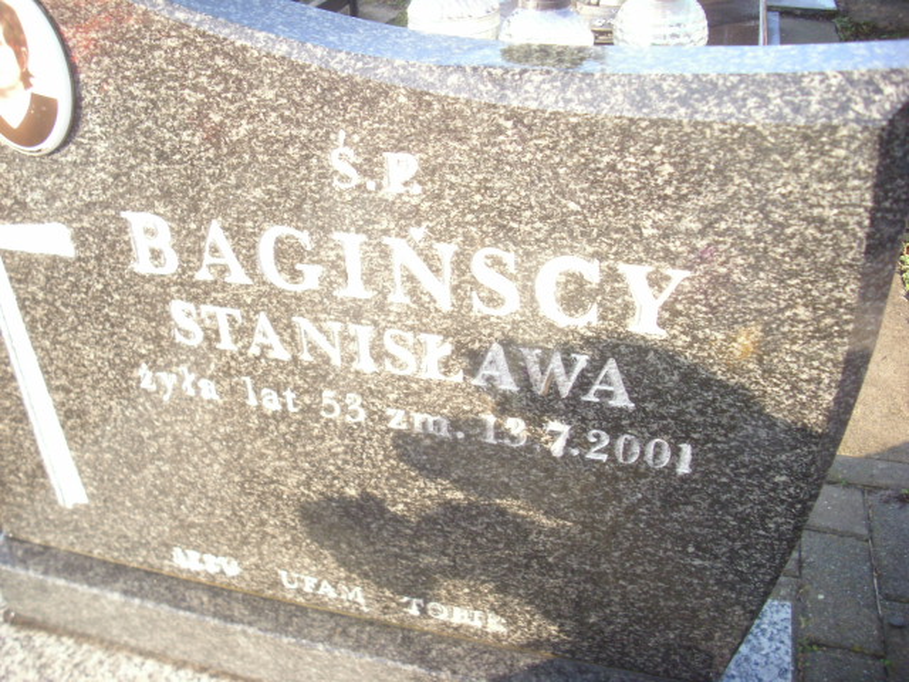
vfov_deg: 38.7
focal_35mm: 37
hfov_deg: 50.1
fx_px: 972
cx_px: 454
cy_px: 341
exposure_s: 1/60
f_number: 5.6
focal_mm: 6.2
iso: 200
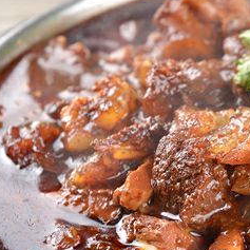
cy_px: 183
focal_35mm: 201
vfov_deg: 8.7
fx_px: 1642
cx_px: 314
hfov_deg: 8.6
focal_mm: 70
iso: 160
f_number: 7.1
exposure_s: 1/200
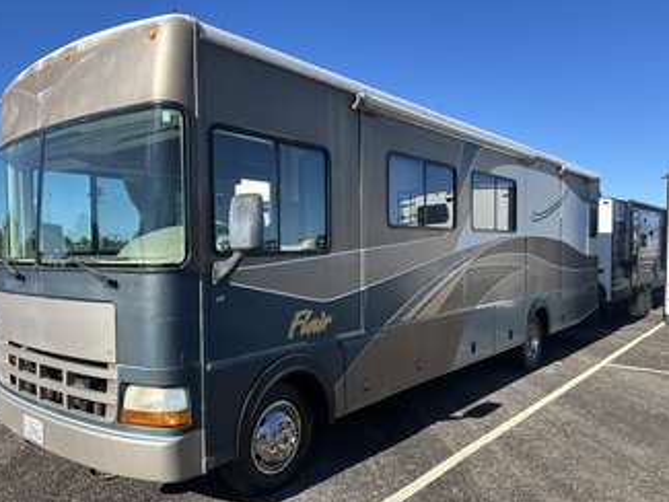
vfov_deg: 49.7
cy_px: 266
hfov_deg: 63.4
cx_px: 313
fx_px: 541
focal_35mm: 28
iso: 50
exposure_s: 1/2299
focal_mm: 5.7
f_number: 1.5
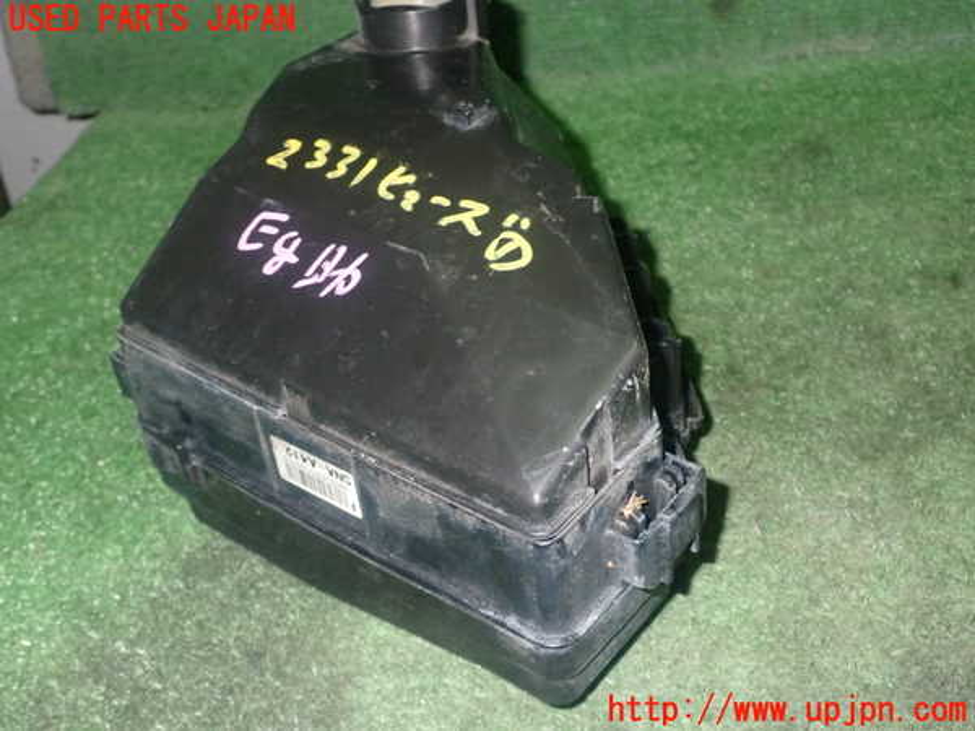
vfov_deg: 32.9
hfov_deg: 42.9
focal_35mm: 44
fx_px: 1239
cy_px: 366
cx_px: 488
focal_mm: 7.84
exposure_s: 1/40
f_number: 9
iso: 800
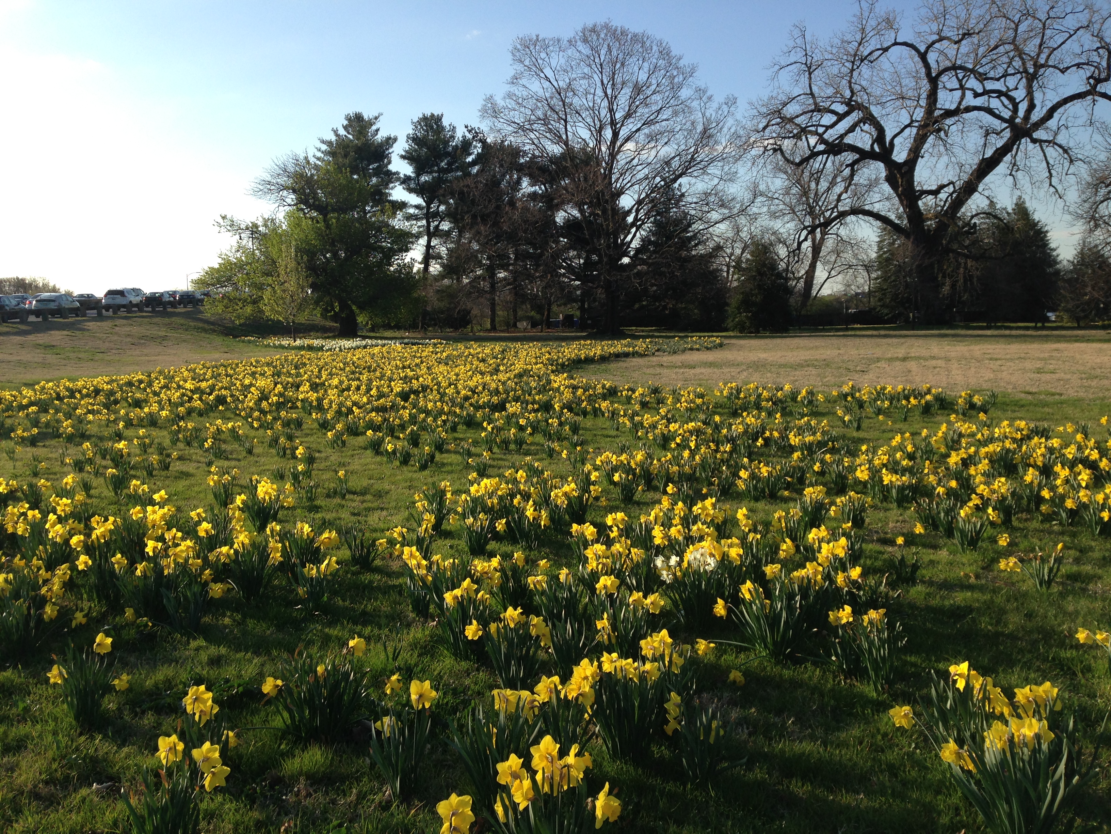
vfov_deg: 42.9
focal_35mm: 33
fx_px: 1059
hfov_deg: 55.4
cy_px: 417
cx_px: 556
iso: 50
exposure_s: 1/1022
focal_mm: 4.12
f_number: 2.4
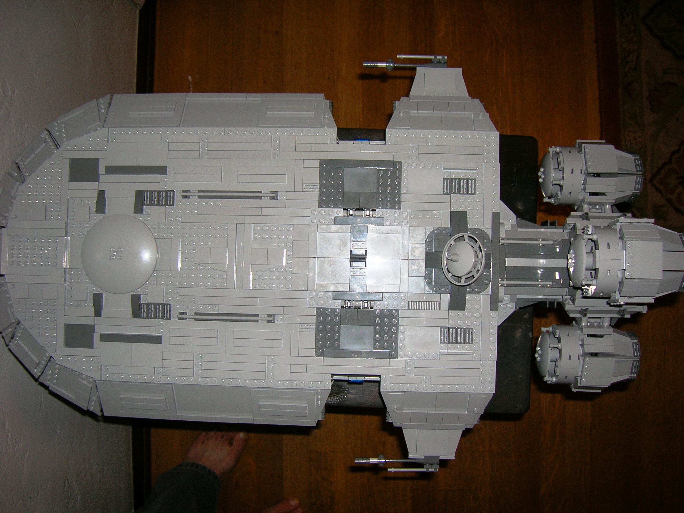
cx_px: 342
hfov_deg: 54.0
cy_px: 256
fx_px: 672
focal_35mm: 34
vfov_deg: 41.8
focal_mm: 5.7
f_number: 2.9
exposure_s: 1/60.1
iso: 50
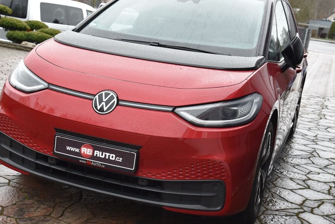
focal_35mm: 56
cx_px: 151
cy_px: 108
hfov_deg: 35.6
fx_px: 521
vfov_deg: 24.2
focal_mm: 46
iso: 500
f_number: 5.6
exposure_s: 1/125
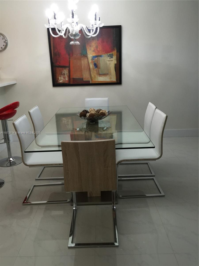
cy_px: 133
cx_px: 100
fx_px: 222
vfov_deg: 61.7
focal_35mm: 29
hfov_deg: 48.2
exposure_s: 1/15
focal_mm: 4.15
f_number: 2.2
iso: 32
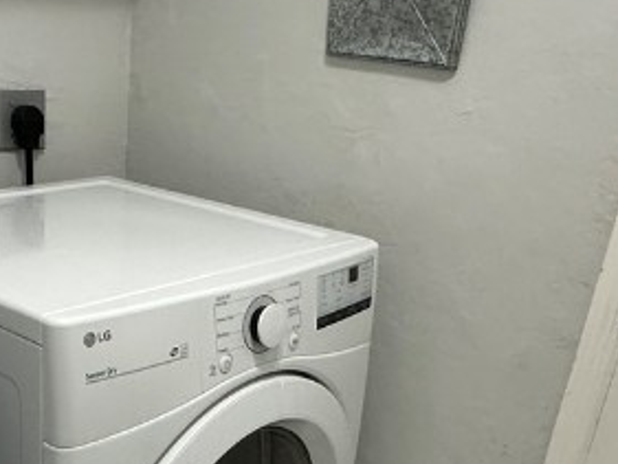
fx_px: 911
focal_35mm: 51
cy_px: 460
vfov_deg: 27.1
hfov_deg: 36.1
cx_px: 117
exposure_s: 1/60
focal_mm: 2.22
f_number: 2.2
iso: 250
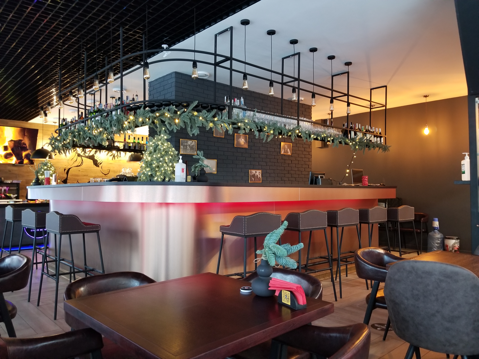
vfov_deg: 53.1
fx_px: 360
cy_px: 180
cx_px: 240
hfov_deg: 67.3
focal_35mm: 26
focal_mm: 4.25
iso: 250
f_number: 1.7
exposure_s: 1/14
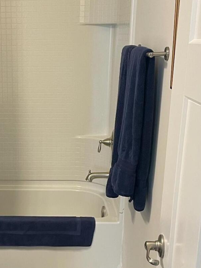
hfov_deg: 22.2
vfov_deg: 29.2
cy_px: 211
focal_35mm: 65
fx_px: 503
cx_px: 30
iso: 125
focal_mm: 4.2
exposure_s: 1/60
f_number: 1.6
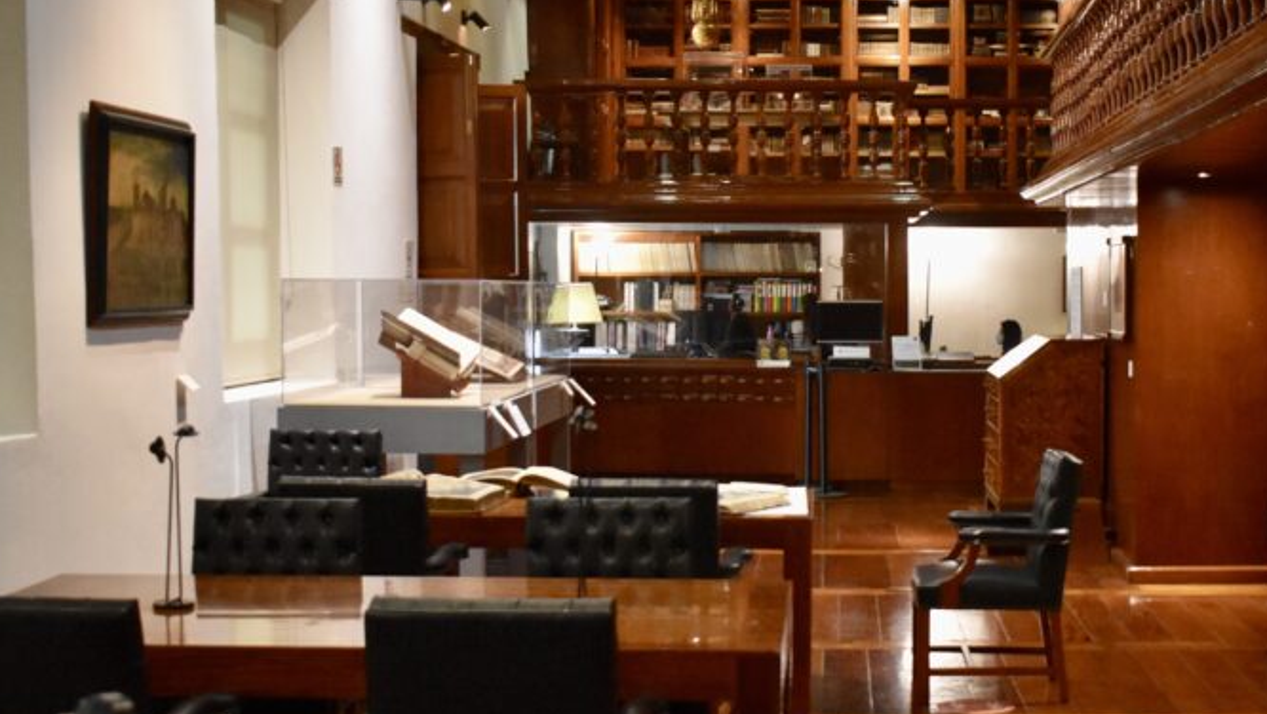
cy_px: 429
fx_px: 1949
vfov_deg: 20.7
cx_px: 791
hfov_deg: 35.8
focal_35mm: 58
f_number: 4
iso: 4500
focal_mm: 24
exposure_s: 1/60
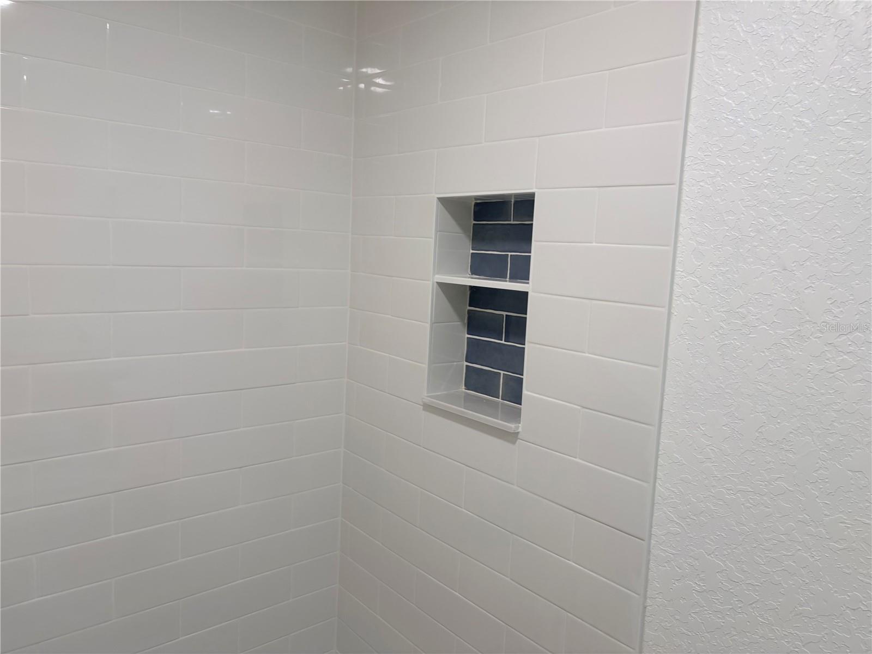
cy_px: 327
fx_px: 655
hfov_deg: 67.3
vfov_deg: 53.1
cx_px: 436
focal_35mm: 26
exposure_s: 1/120
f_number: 1.6
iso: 64
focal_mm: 5.96
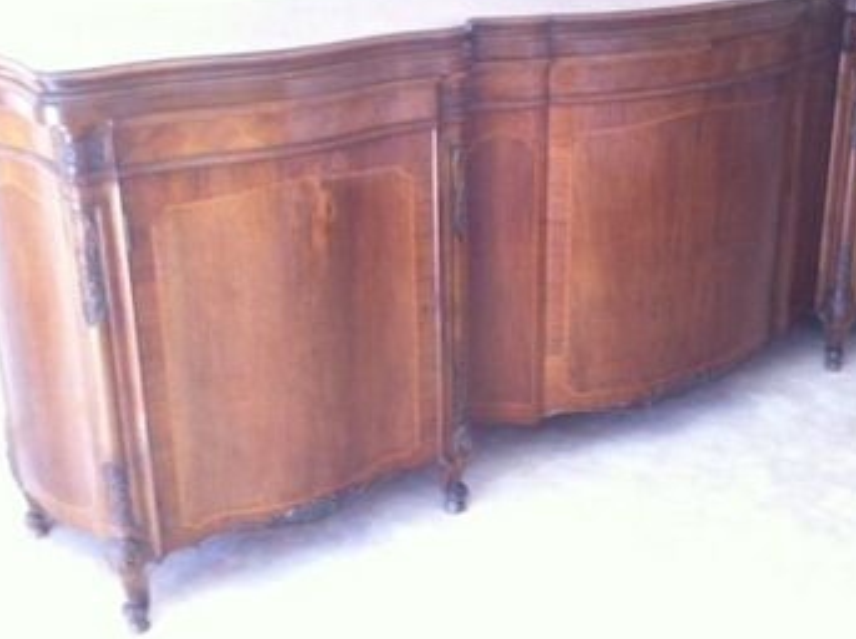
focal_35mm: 49
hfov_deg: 38.5
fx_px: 1210
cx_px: 571
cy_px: 210
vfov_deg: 29.4
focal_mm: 3.85
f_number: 2.8
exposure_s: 1/15
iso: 250
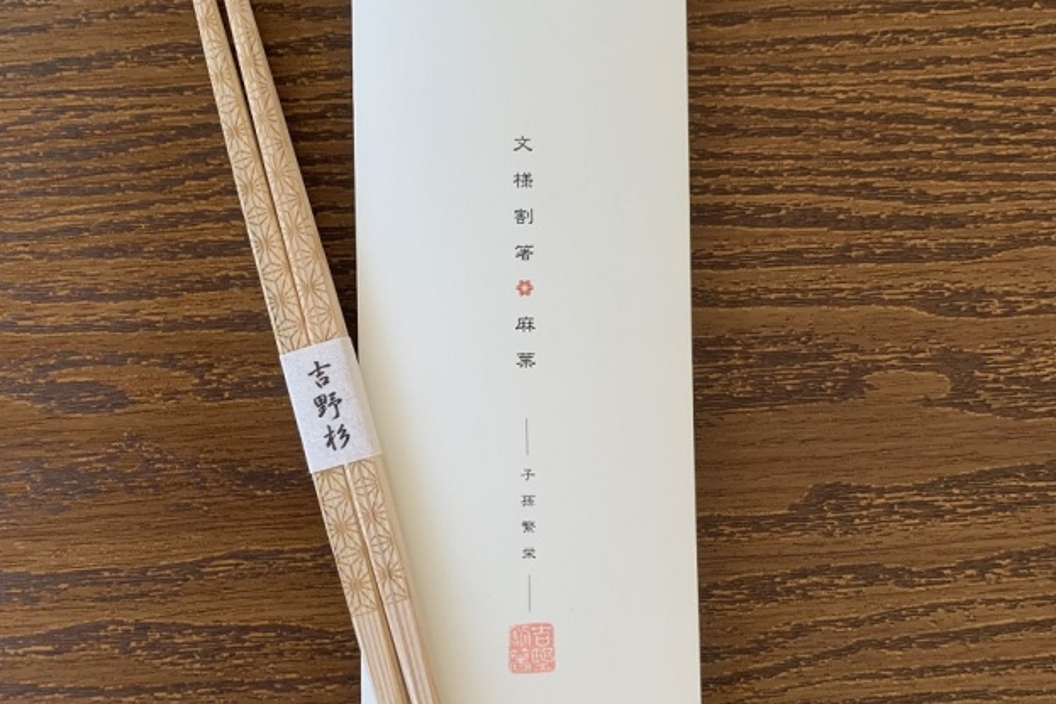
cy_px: 397
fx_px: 1085
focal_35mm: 37
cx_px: 515
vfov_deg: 35.9
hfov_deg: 51.9
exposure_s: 1/60
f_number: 1.8
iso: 100
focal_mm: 4.25
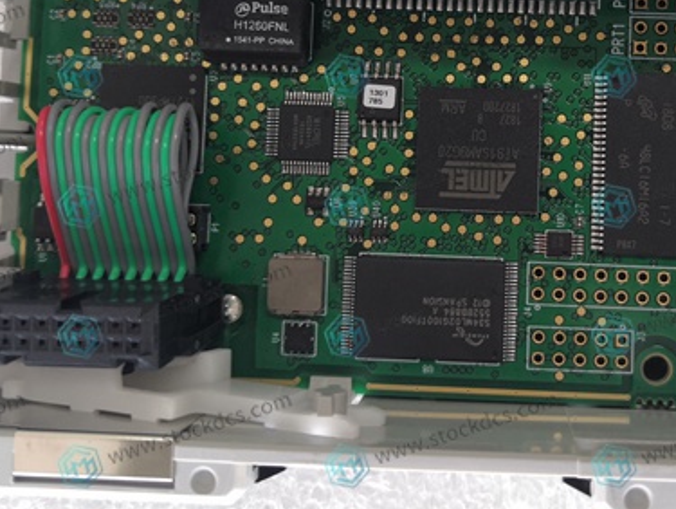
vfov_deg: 26.5
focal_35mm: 54
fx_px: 1056
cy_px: 95
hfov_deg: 35.1
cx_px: 460
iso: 160
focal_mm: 3.95
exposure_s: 1/50
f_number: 1.8
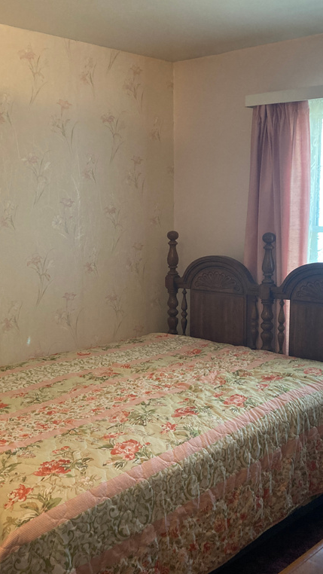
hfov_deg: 29.0
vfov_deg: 49.4
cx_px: 188
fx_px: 624
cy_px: 287
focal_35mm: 41
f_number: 1.8
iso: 200
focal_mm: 3.99
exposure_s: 1/60
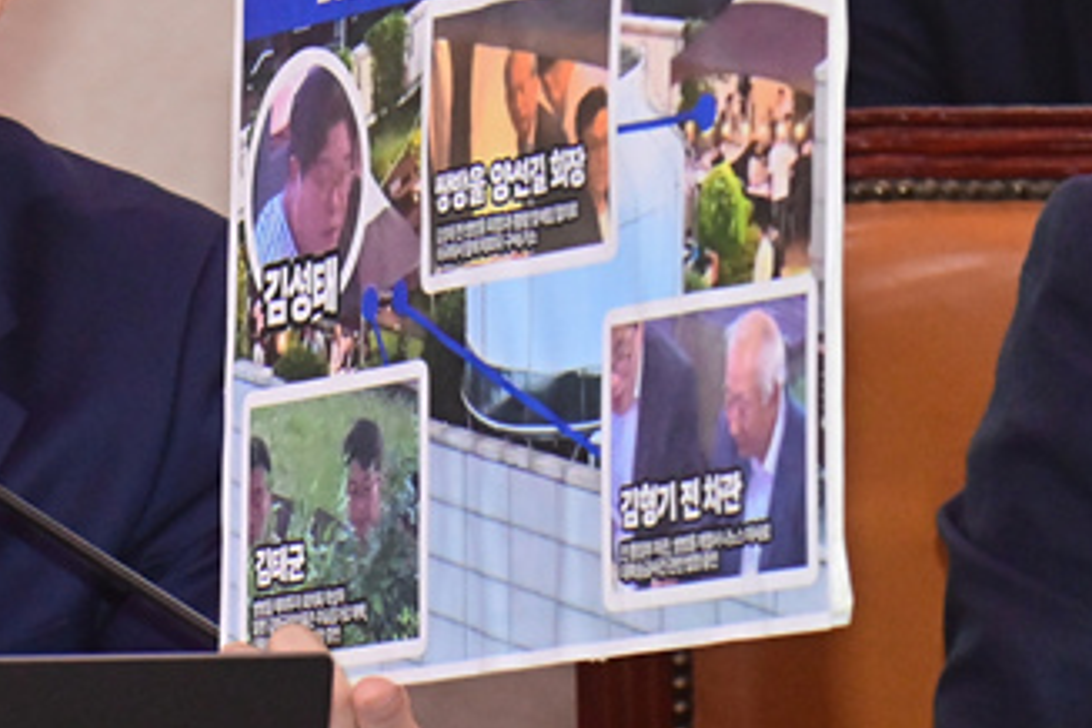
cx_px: -177
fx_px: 11495
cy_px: 312
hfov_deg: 5.4
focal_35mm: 379
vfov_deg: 3.6
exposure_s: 1/250
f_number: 9
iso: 6400
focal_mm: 155
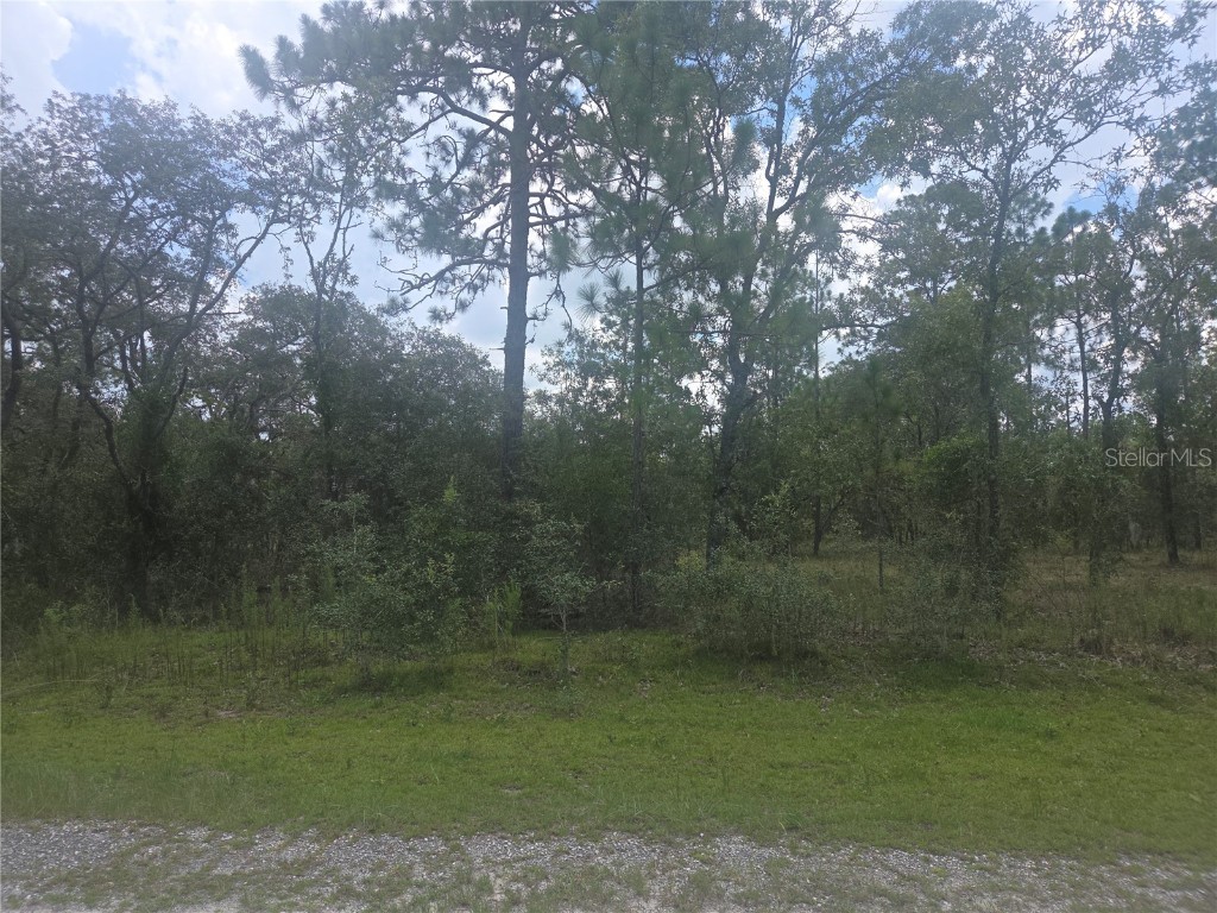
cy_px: 456
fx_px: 809
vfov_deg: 58.9
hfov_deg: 73.9
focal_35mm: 23
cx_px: 608
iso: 25
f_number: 1.8
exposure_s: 1/950
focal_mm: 5.4
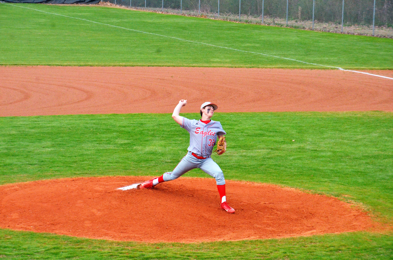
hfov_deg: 13.1
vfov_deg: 8.7
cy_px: 130
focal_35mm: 158
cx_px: 196
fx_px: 1716
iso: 4000
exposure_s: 1/1600
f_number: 10
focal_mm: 105
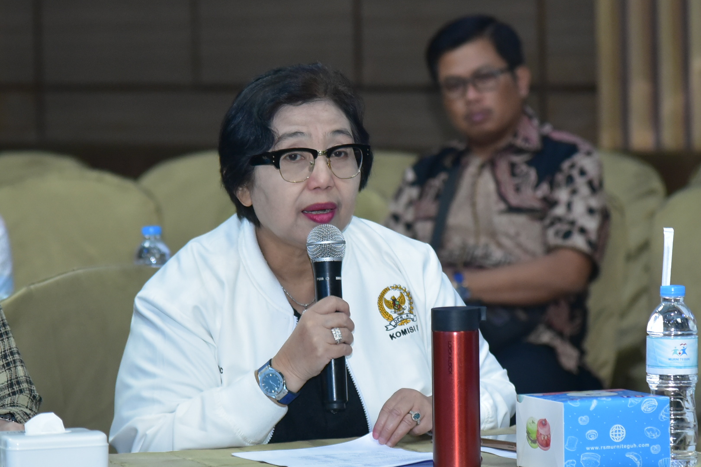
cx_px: 350
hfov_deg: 17.1
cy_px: 234
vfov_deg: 11.4
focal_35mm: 120
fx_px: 2336
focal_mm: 120
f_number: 4
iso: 3200
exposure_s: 1/100
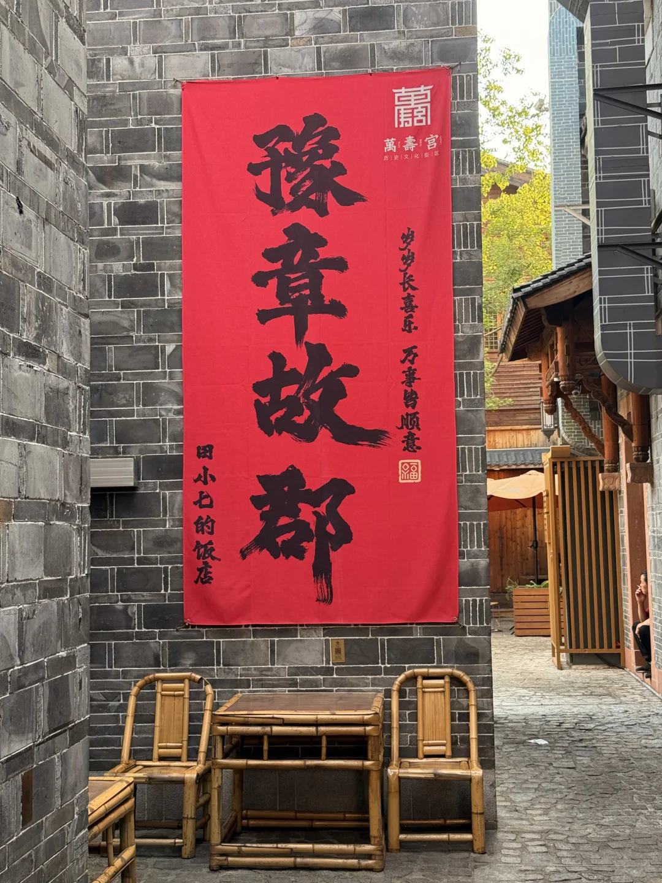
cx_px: 331
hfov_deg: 30.3
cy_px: 442
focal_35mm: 48
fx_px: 1224
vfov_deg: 39.7
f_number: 1.78
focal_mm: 6.76
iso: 80
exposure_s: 1/121
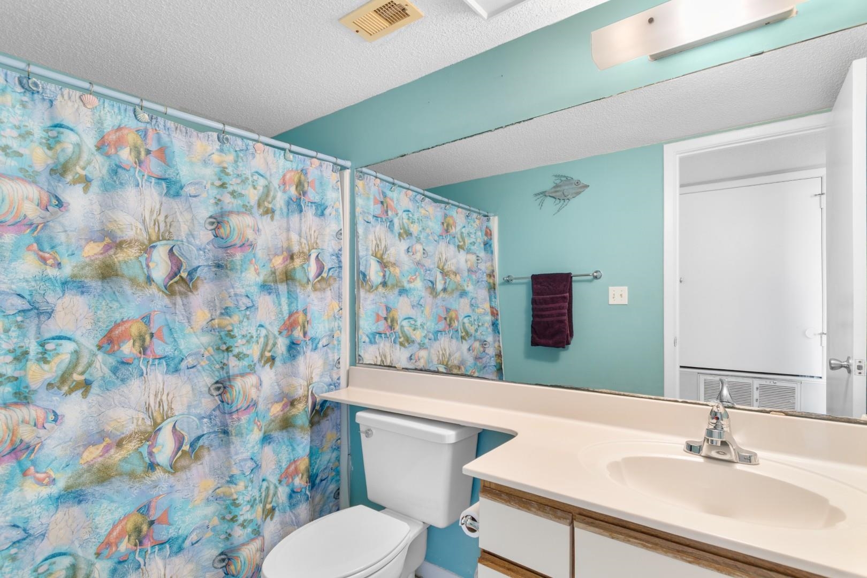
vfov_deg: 73.7
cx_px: 434
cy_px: 289
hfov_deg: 96.7
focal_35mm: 16
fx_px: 385
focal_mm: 11
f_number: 4.8
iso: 100
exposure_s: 1/6
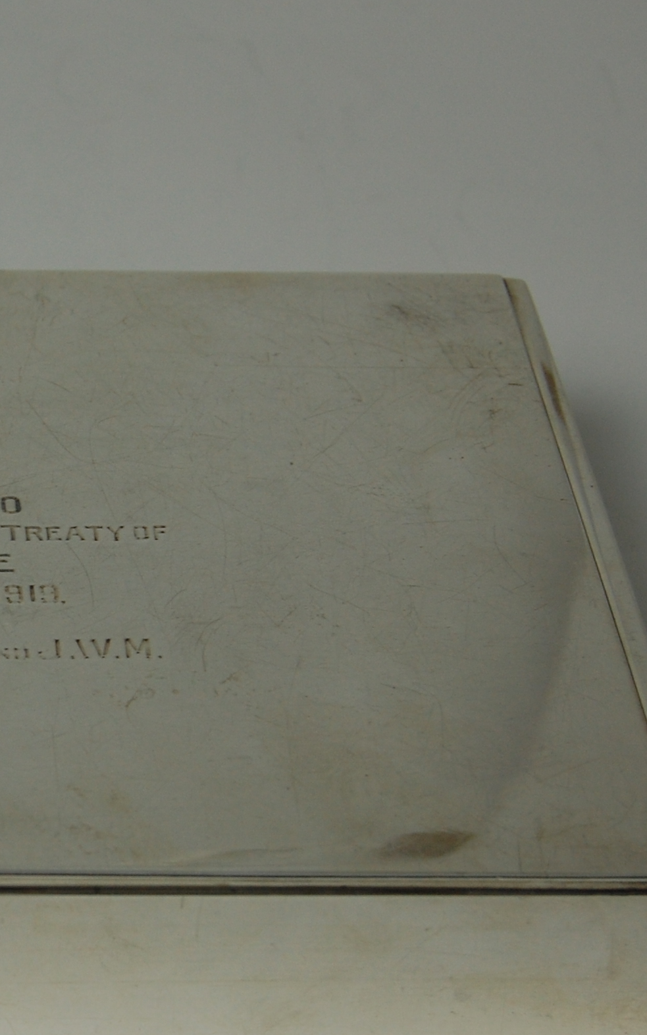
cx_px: -101
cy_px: 599
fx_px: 3132
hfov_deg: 11.6
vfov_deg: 18.8
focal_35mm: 111
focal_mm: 38
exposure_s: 1/60
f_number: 7.1
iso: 400
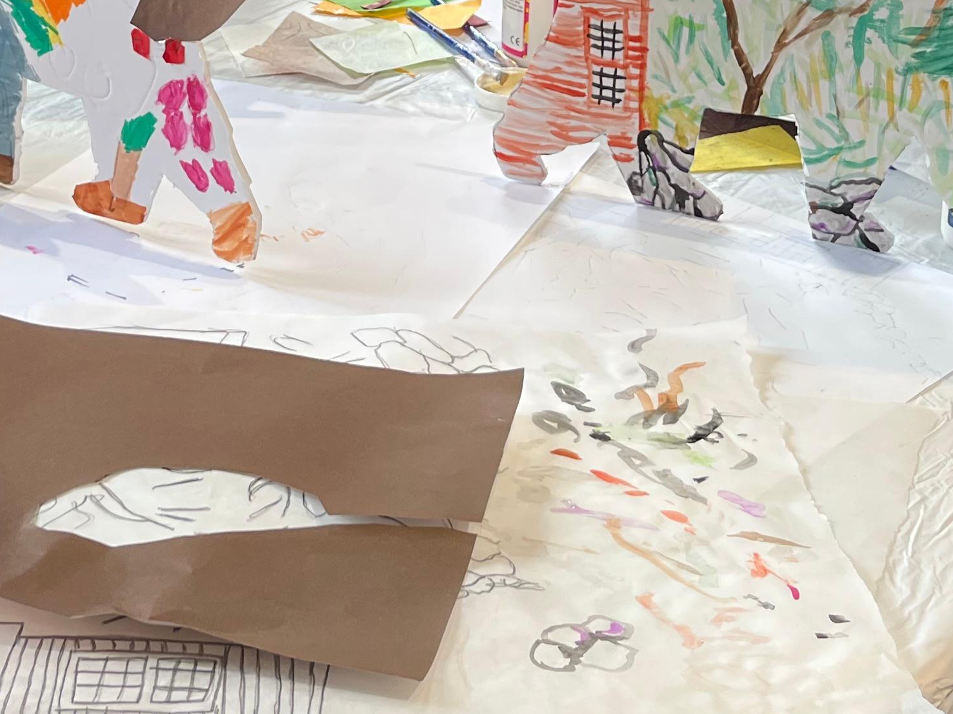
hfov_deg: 27.2
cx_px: 295
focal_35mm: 71
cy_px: -78
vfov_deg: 19.8
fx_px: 1954
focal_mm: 5.1
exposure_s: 1/120
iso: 125
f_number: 1.6
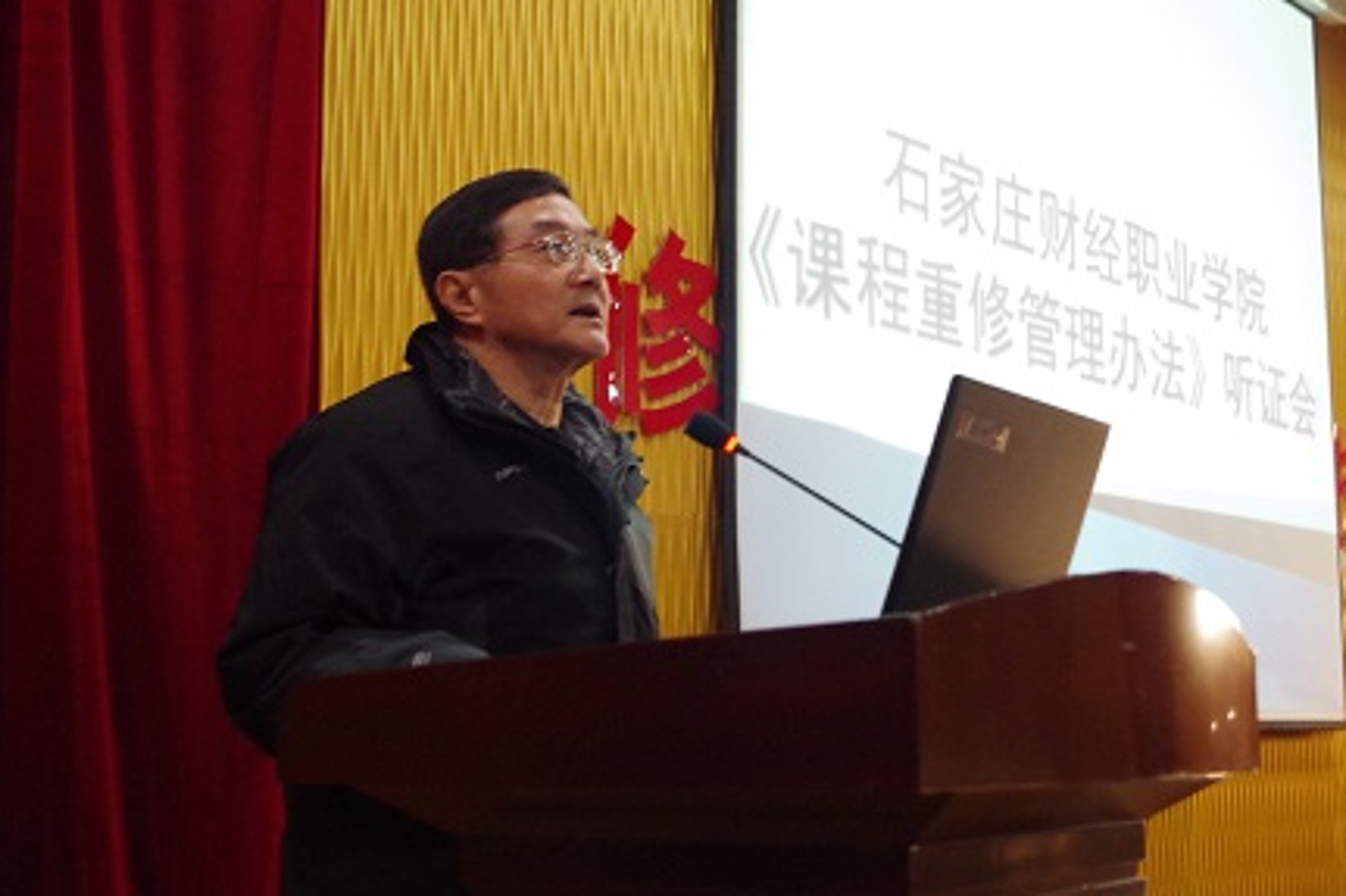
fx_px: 2018
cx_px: 771
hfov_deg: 36.8
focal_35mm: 54
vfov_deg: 25.0
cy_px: 361
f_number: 4
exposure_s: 1/25
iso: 2500
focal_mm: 28.13
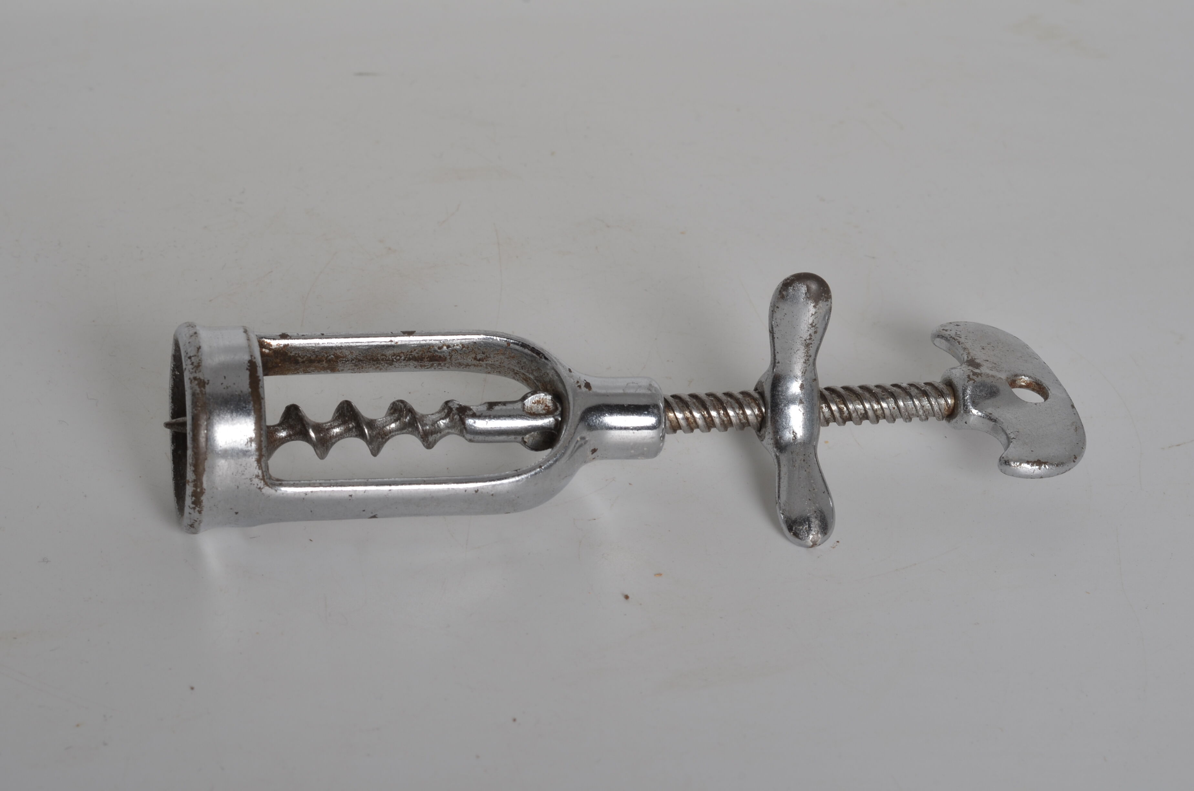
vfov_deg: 18.1
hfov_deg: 27.0
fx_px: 2482
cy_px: 396
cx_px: 597
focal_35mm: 75
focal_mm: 50
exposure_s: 1/125
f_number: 14
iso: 100
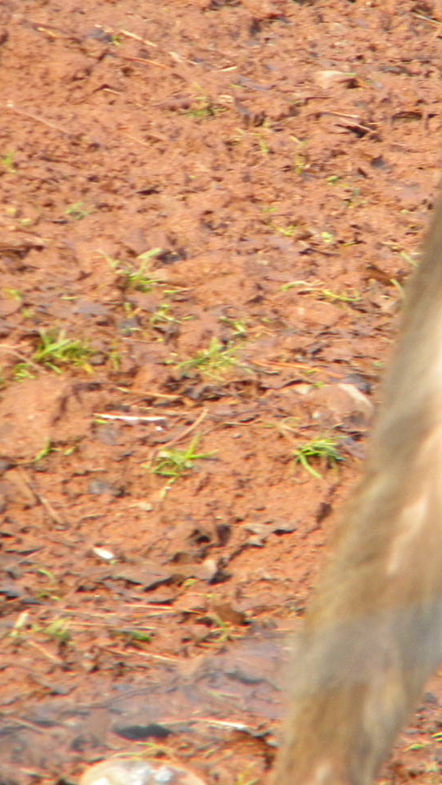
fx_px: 15467
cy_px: 304
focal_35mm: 742
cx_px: 469
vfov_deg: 2.9
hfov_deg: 1.6
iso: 282
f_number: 5.4
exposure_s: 1/250
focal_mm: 75
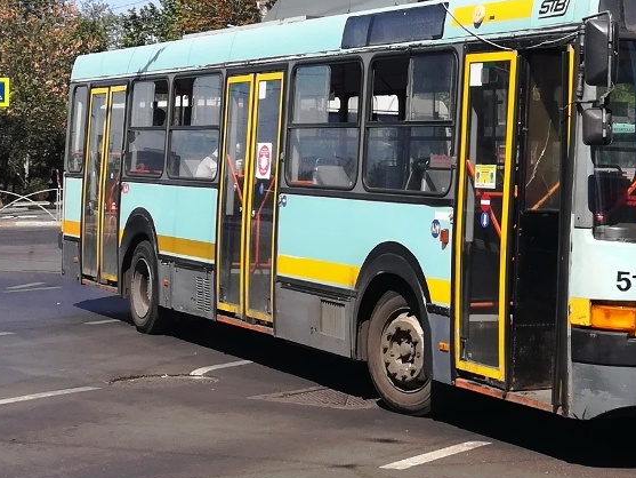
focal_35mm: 79
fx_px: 1452
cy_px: 145
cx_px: 556
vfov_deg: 18.6
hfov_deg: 24.1
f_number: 2.2
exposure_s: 1/868
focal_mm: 3.83
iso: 50
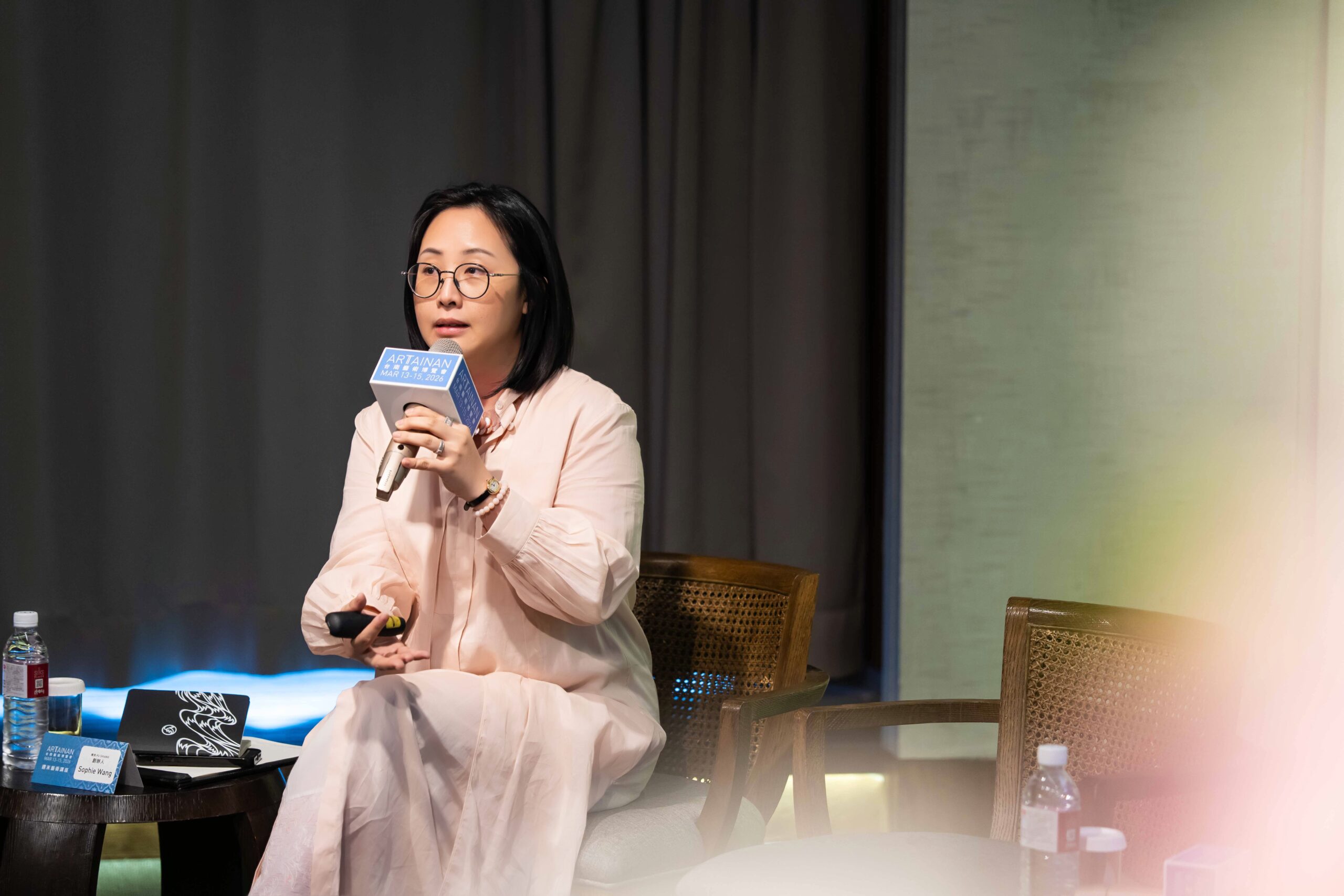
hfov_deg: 19.5
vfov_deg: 13.0
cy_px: 448
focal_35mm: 105
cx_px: 672
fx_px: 3920
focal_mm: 105
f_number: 2.8
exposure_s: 1/125
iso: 1000
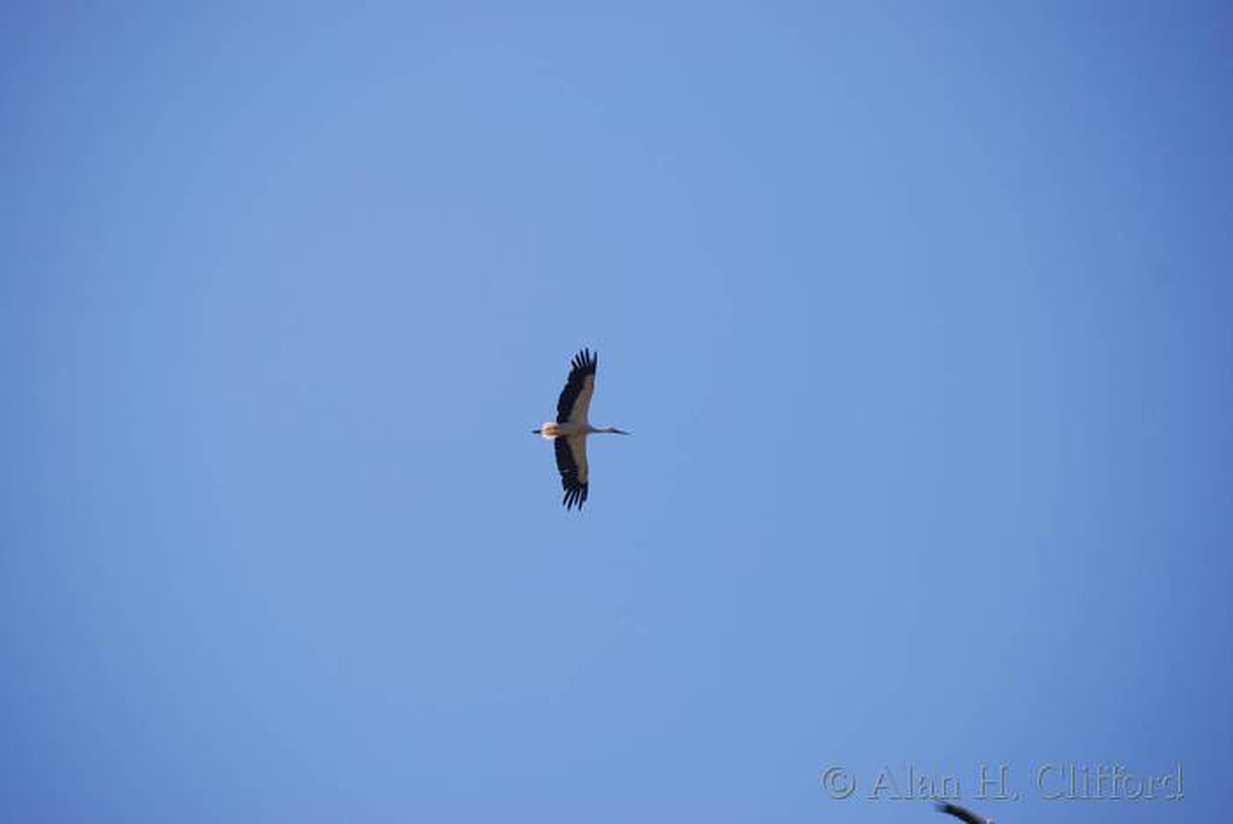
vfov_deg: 4.6
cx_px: 616
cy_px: 412
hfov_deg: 6.9
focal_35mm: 300
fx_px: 10283
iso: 100
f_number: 5.6
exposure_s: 1/500
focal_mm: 200
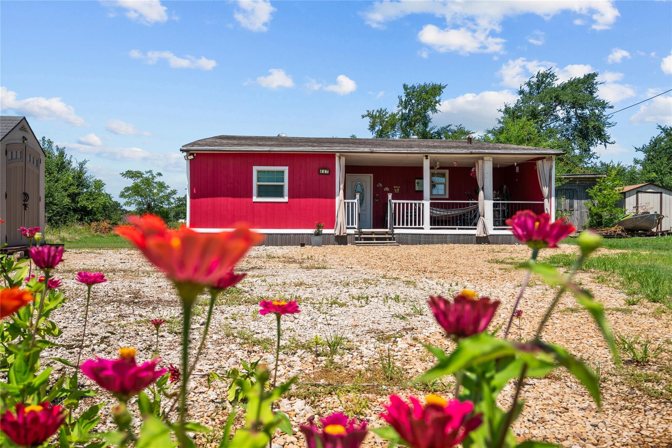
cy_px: 224
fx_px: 560
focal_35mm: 30
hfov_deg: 61.9
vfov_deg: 43.6
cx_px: 336
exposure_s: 1/500
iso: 100
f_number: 8
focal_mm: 30
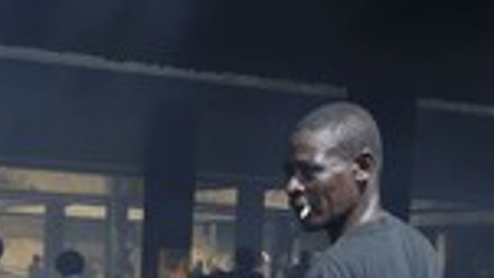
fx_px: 1297
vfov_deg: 11.7
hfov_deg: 21.4
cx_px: 118
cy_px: 422
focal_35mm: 99
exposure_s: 1/160
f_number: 11
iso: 400
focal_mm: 34
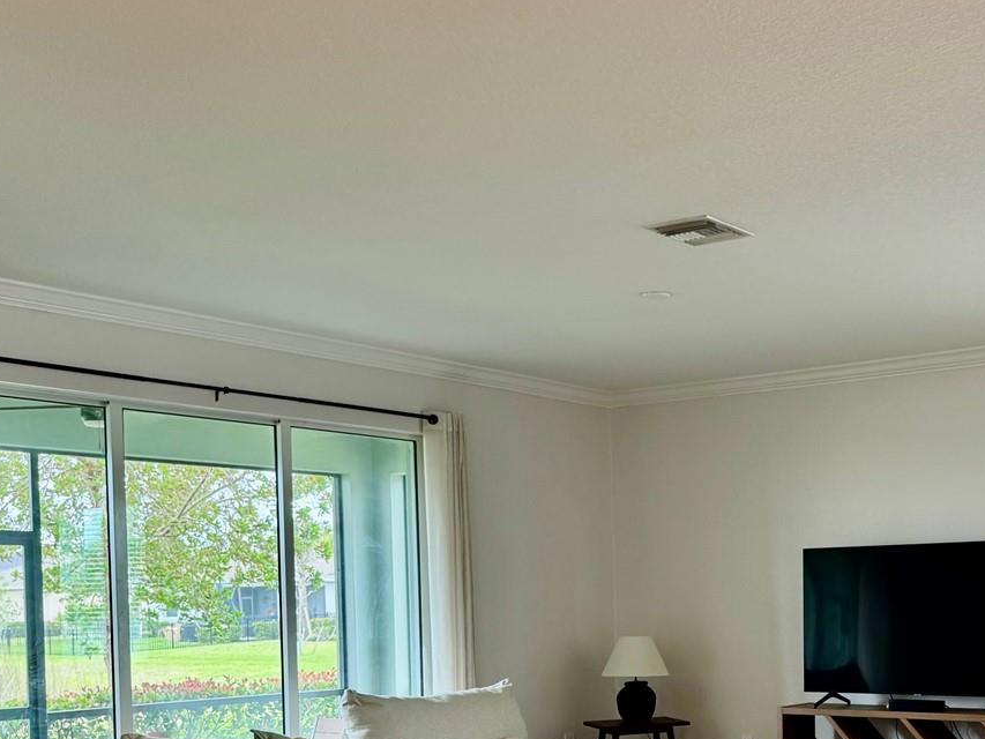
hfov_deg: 39.8
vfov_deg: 31.1
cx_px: 833
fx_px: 1281
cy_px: 627
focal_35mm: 45
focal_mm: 6.76
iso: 125
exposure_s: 1/120
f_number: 1.78
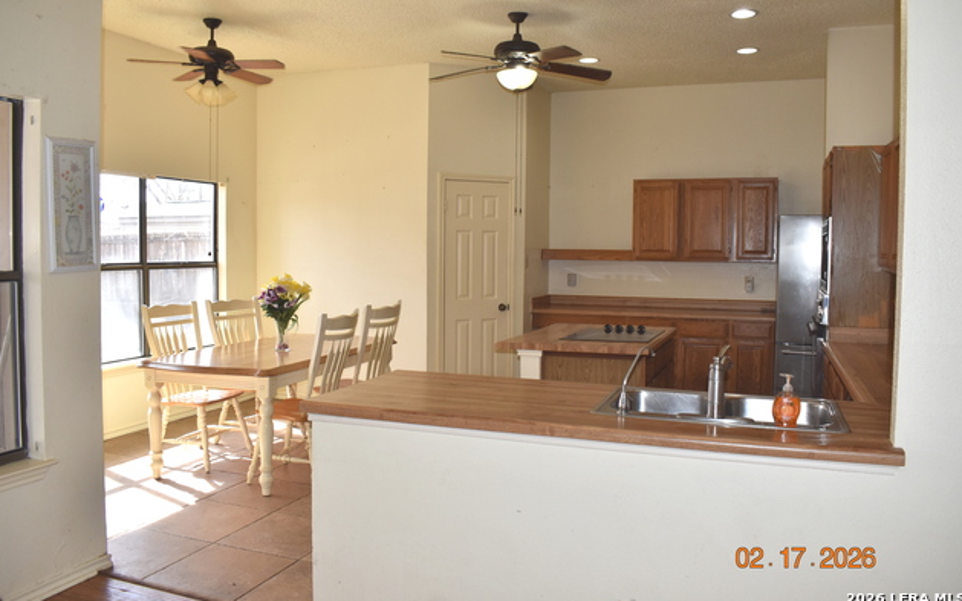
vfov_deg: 44.5
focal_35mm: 28
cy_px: 281
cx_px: 479
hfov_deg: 66.5
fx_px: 734
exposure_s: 1/200
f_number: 6.3
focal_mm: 18
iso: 360
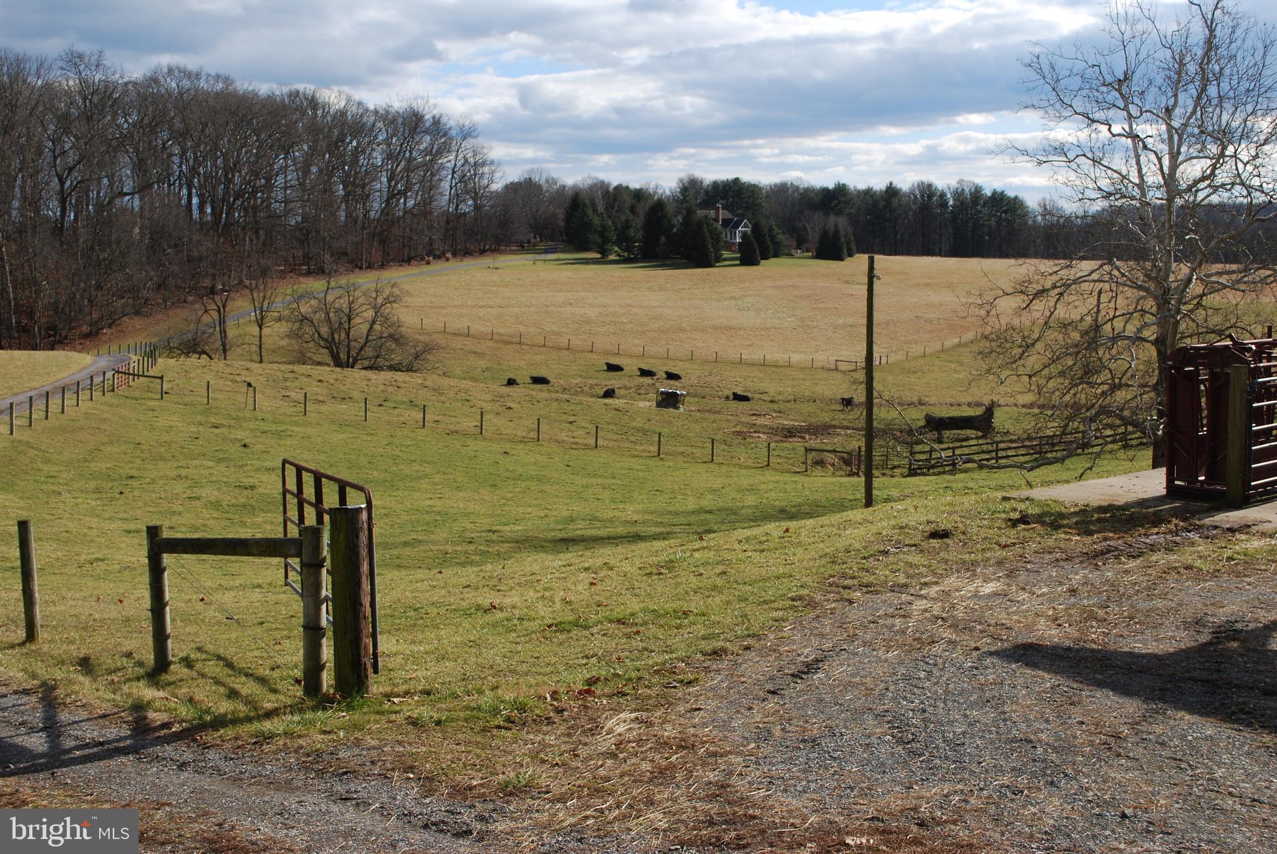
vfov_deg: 34.3
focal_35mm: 39
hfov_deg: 49.5
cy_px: 427
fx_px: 1385
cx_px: 638
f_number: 8
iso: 100
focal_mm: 26
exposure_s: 1/250
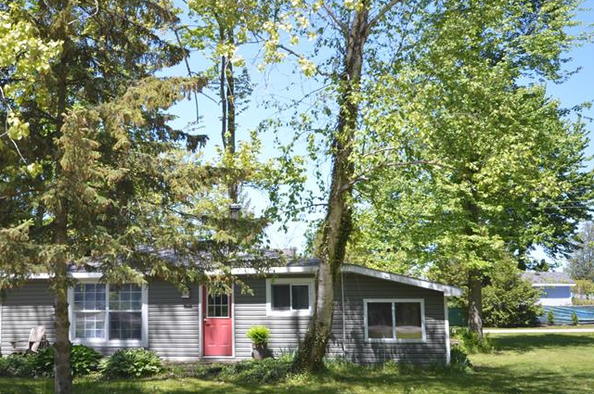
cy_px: 173
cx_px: 206
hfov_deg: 40.7
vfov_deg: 28.0
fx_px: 791
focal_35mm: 48
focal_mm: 20
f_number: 5.6
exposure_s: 1/125
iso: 100
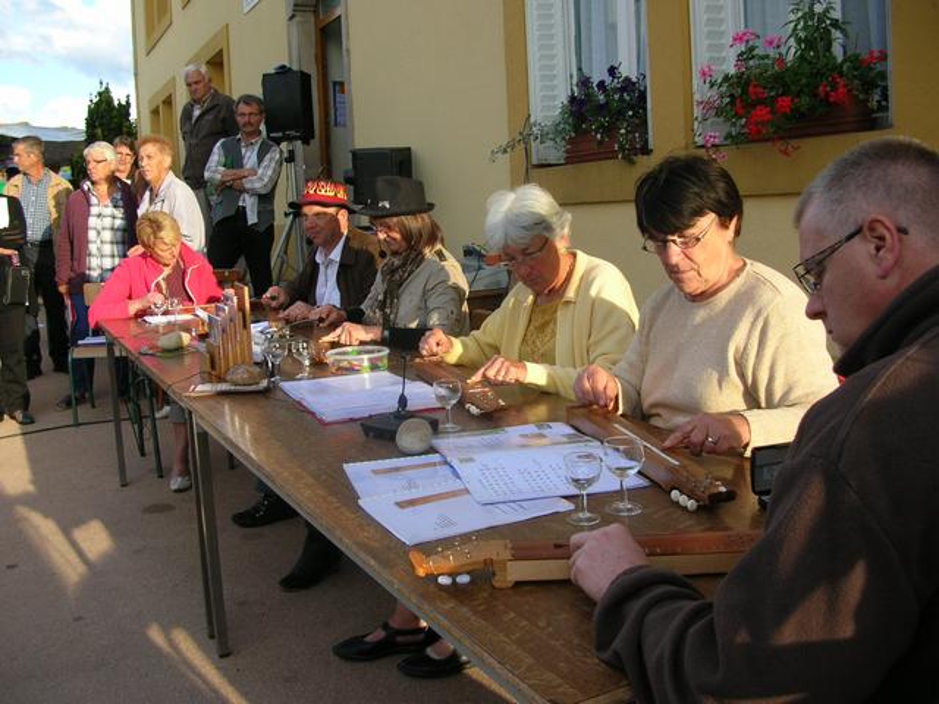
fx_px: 949
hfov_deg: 52.6
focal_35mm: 35
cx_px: 470
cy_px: 352
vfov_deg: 40.7
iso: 50
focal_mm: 5.8
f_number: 2.8
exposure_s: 1/210
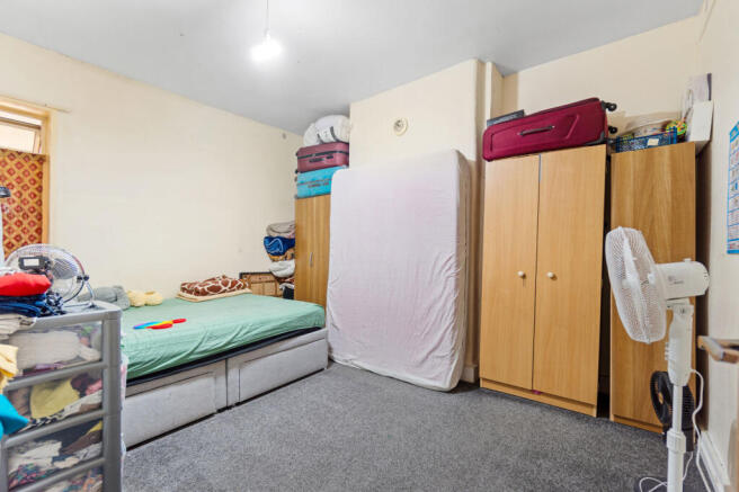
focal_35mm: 15
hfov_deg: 100.4
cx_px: 370
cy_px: 246
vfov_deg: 77.3
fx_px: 308
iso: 100
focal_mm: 10
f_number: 4
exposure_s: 1.3
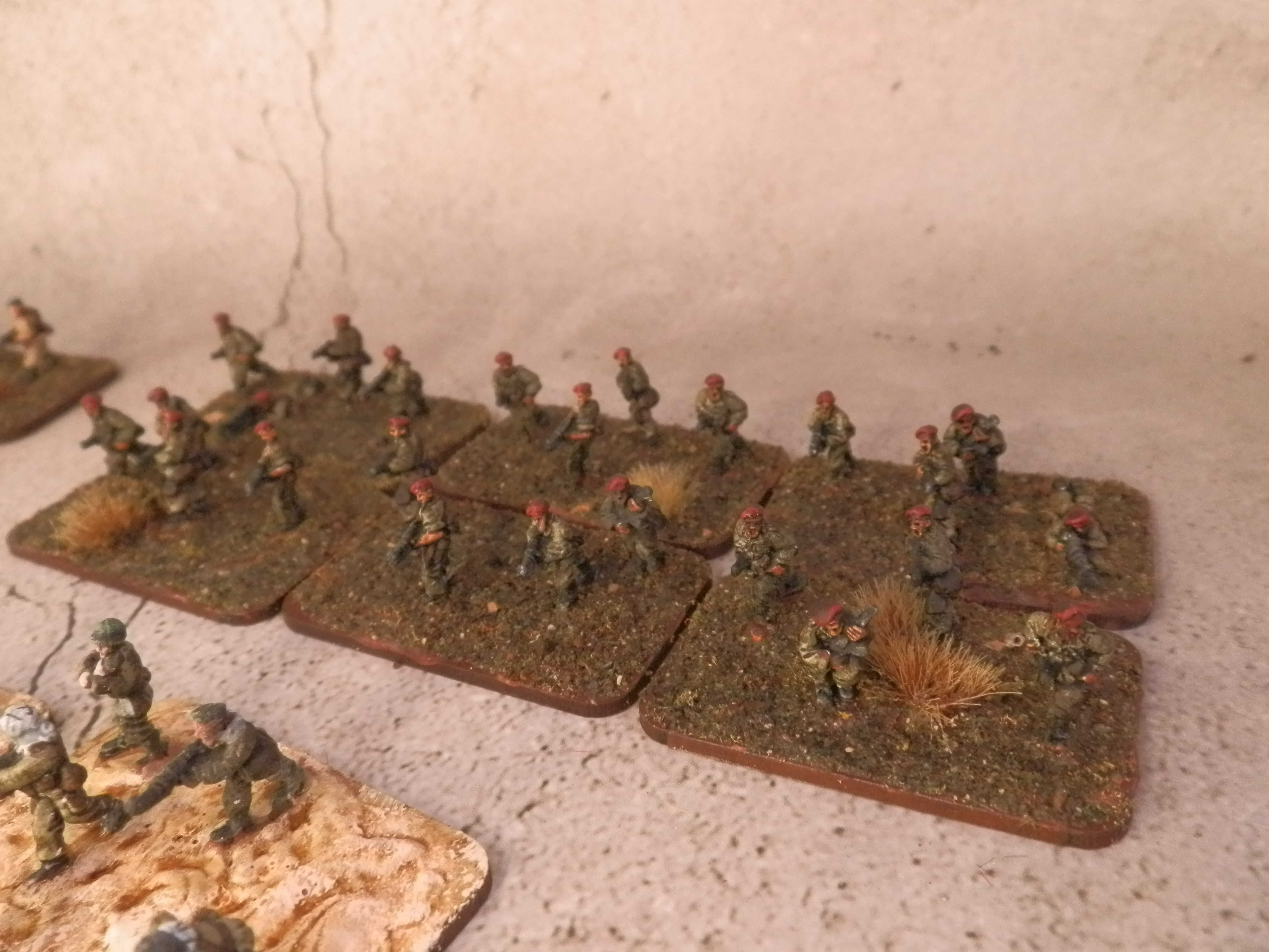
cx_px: 634
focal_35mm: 28
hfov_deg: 63.4
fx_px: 1026
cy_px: 476
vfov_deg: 49.7
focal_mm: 5
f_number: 3.1
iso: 400
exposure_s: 1/80
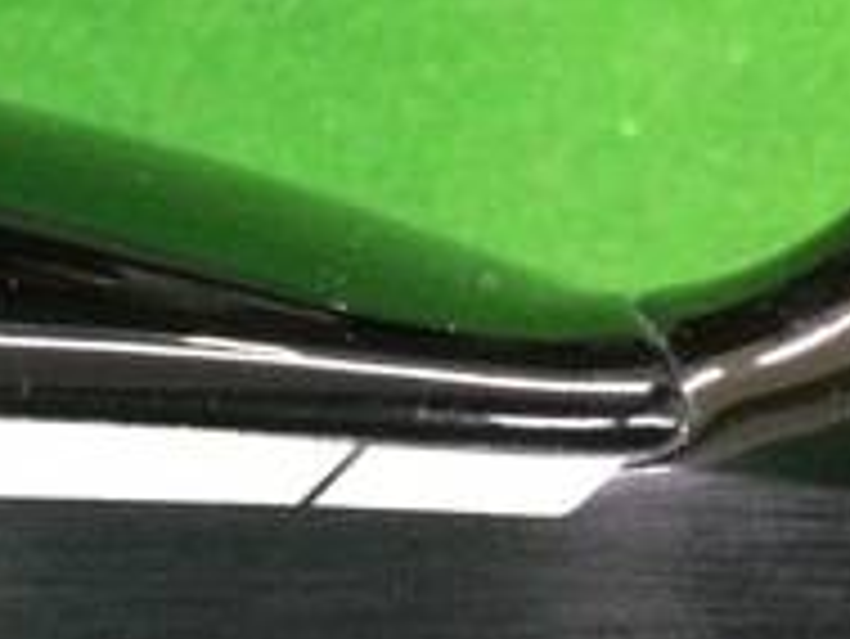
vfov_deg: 13.8
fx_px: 2580
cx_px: -409
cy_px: 711
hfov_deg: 17.0
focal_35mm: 105
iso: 250
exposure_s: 1/24
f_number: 2.4
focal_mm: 3.3
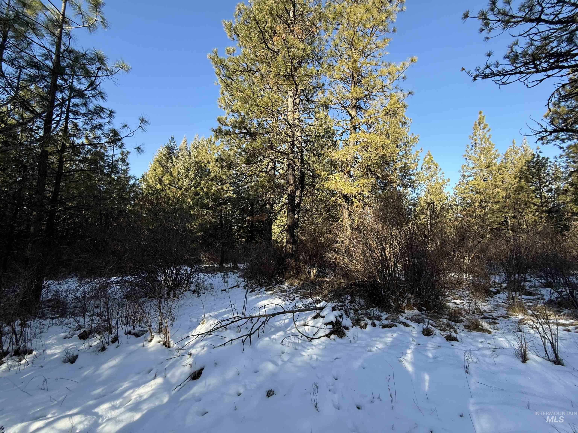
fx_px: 234
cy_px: 216
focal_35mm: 14
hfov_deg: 102.1
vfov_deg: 85.7
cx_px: 289
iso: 64
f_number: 2.2
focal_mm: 2.22
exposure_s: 1/419
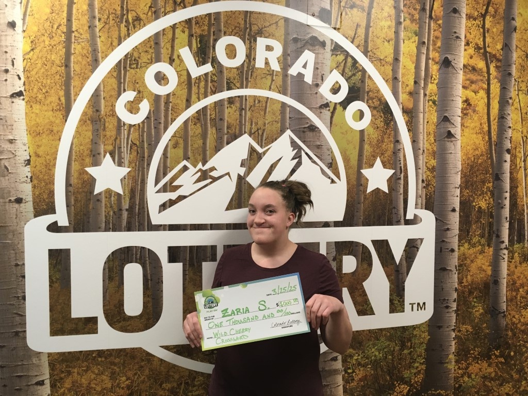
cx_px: 264
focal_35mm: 29
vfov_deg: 48.2
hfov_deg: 61.7
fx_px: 442
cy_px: 198
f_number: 2.2
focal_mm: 4.15
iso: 100
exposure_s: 1/30
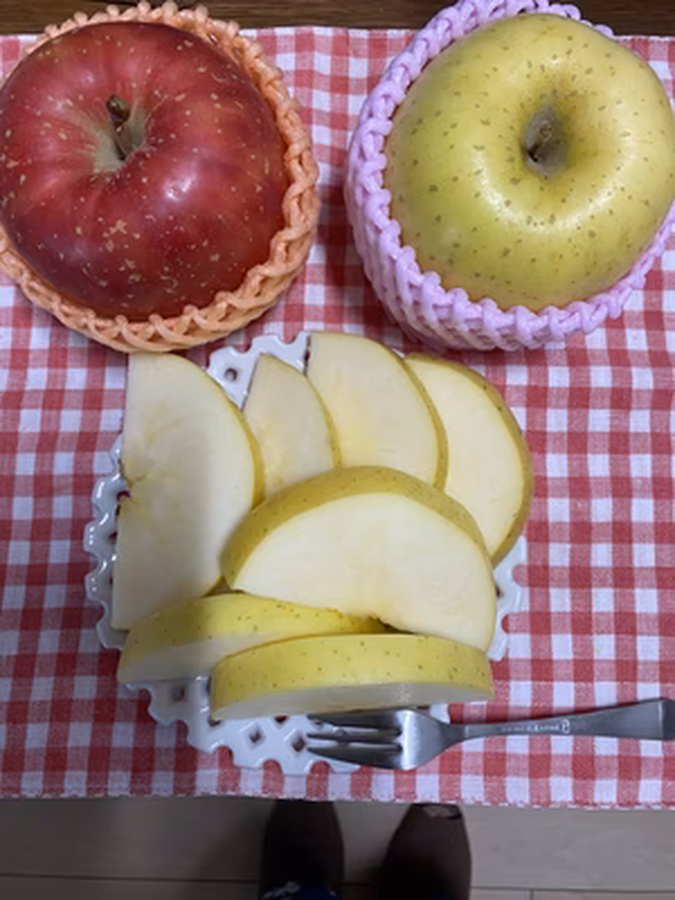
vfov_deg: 67.3
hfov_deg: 53.1
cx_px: 338
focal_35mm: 26
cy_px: 450
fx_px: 676
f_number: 1.8
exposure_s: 1/50
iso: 64
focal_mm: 4.25
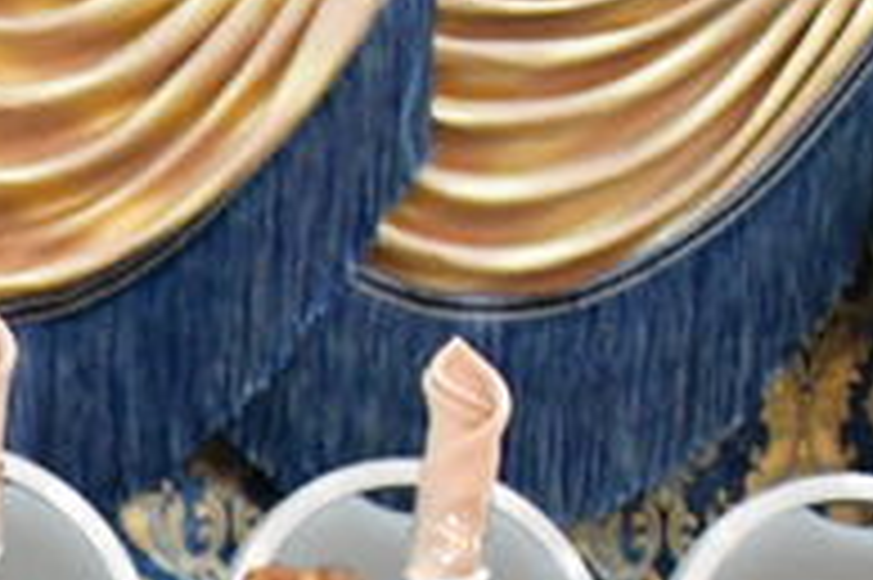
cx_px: -1634
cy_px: 1495
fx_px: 4192
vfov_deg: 7.3
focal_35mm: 173
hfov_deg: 9.6
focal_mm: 24
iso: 2500
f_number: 5.6
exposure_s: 1/100
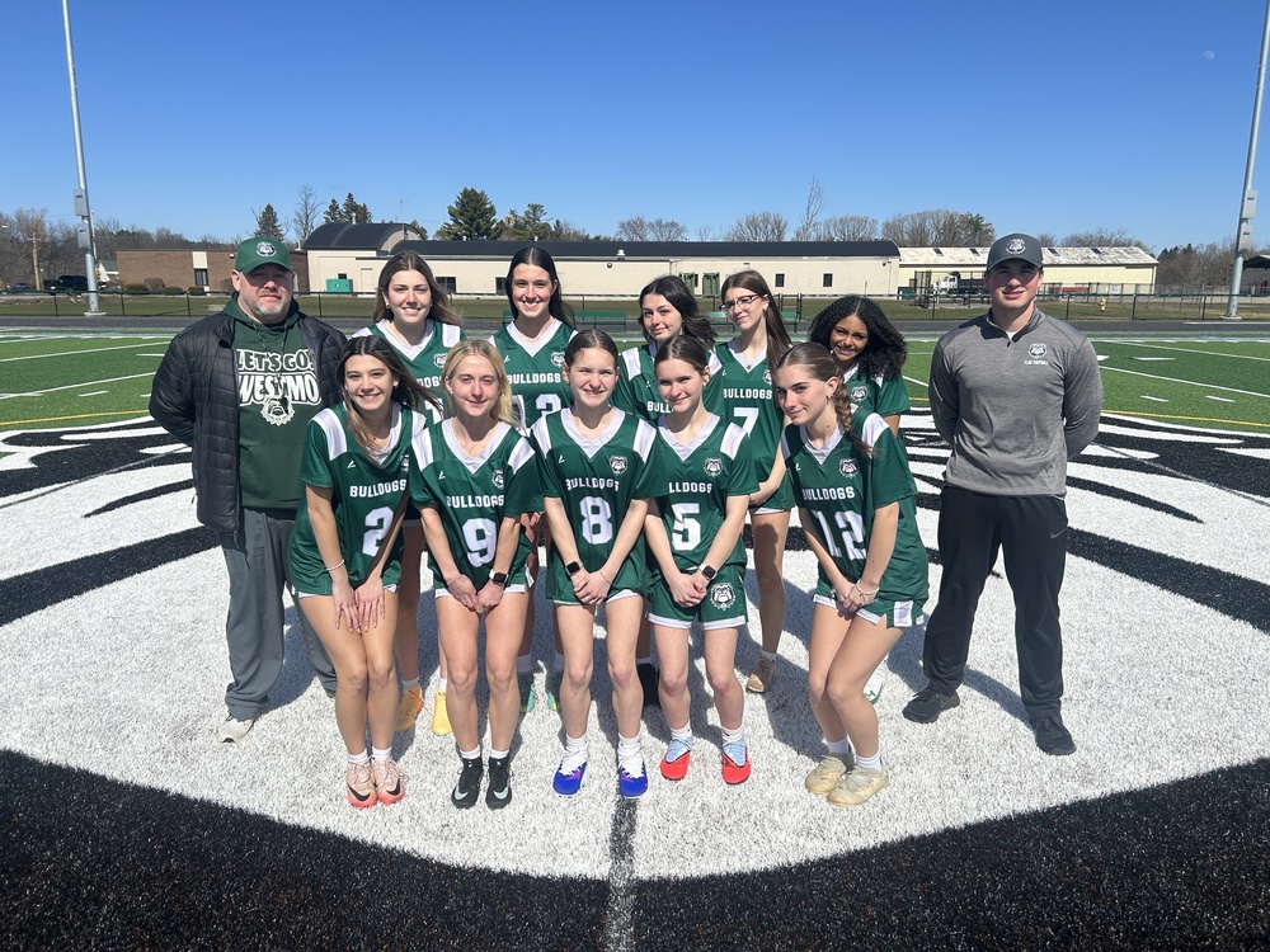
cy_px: 476
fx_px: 954
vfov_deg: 53.1
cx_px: 635
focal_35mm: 26
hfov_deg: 67.3
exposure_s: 1/8000
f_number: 1.5
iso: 50
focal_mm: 5.7
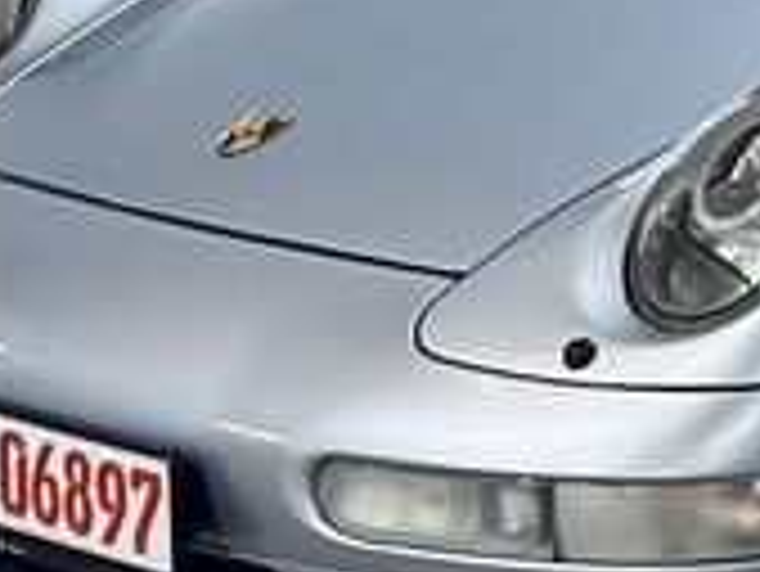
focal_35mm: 109
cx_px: 1309
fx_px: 2395
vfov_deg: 13.0
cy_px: -239
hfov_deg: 15.8
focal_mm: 6.76
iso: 250
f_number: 1.78
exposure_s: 1/100
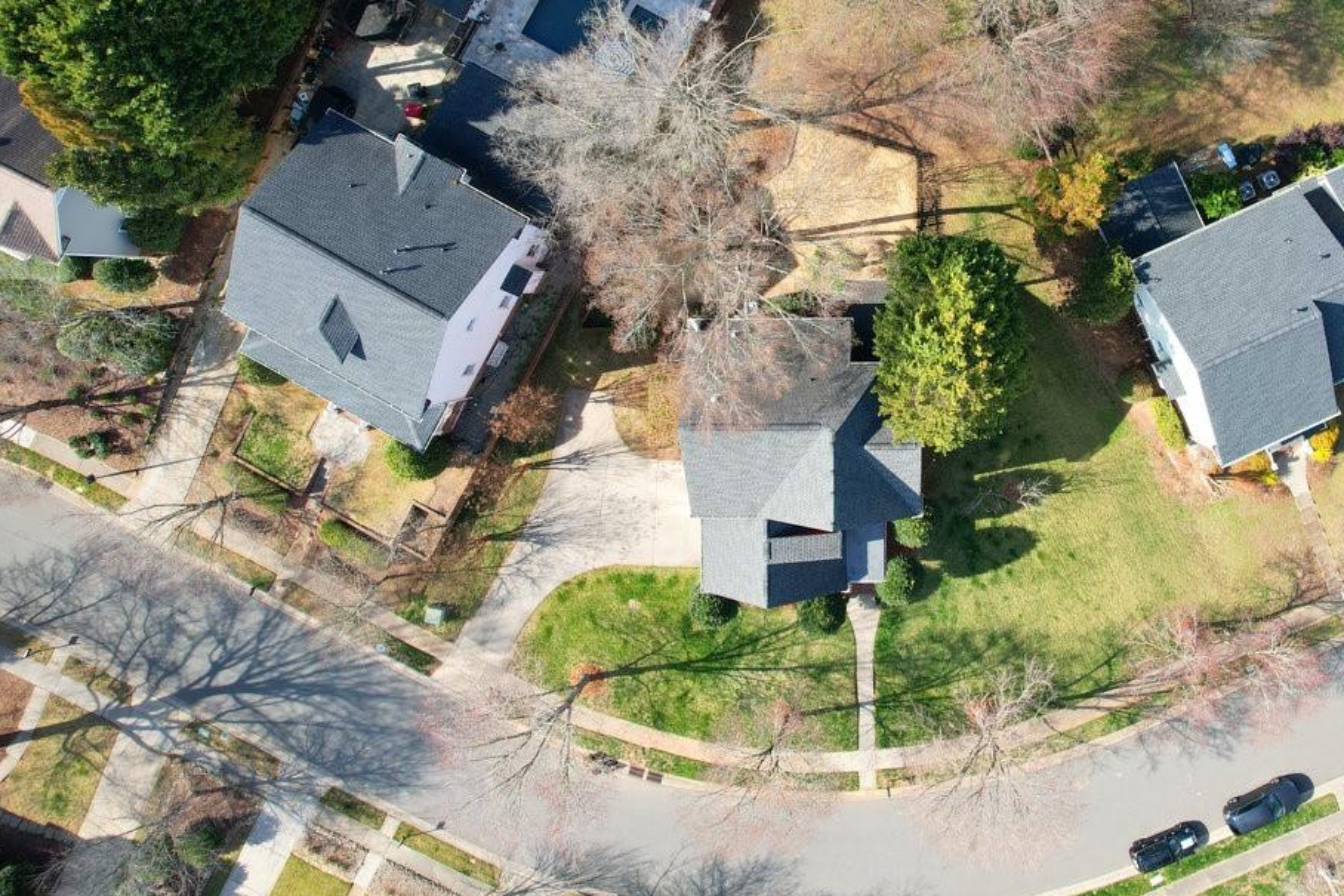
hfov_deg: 58.7
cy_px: 297
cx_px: 915
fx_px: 1157
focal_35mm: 31
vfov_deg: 41.7
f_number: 2.8
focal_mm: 8.38
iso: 120
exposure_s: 1/725
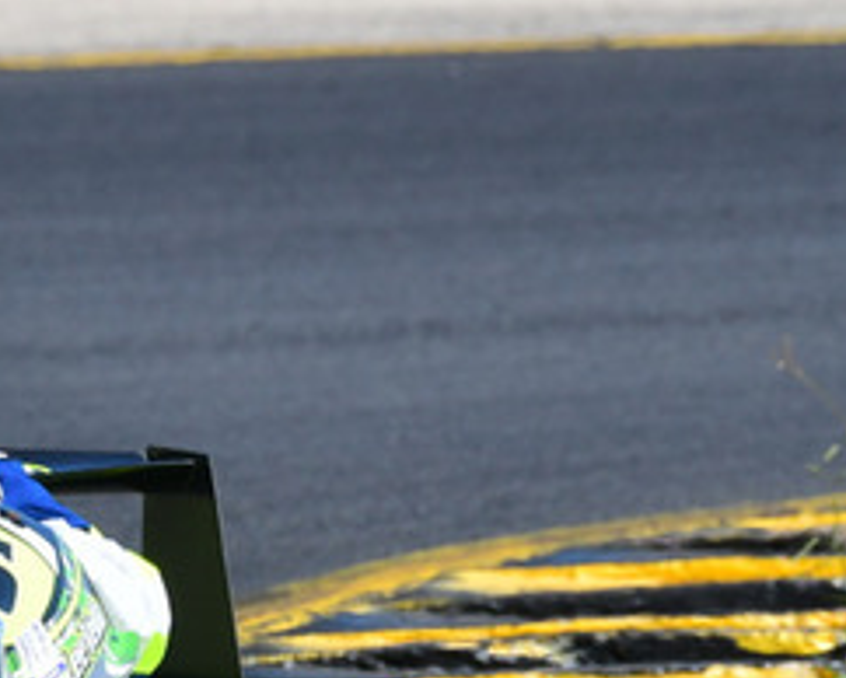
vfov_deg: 0.9
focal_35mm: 1816
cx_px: -231
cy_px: 566
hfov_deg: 1.1
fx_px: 45506
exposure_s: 1/640
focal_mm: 390
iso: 500
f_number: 11
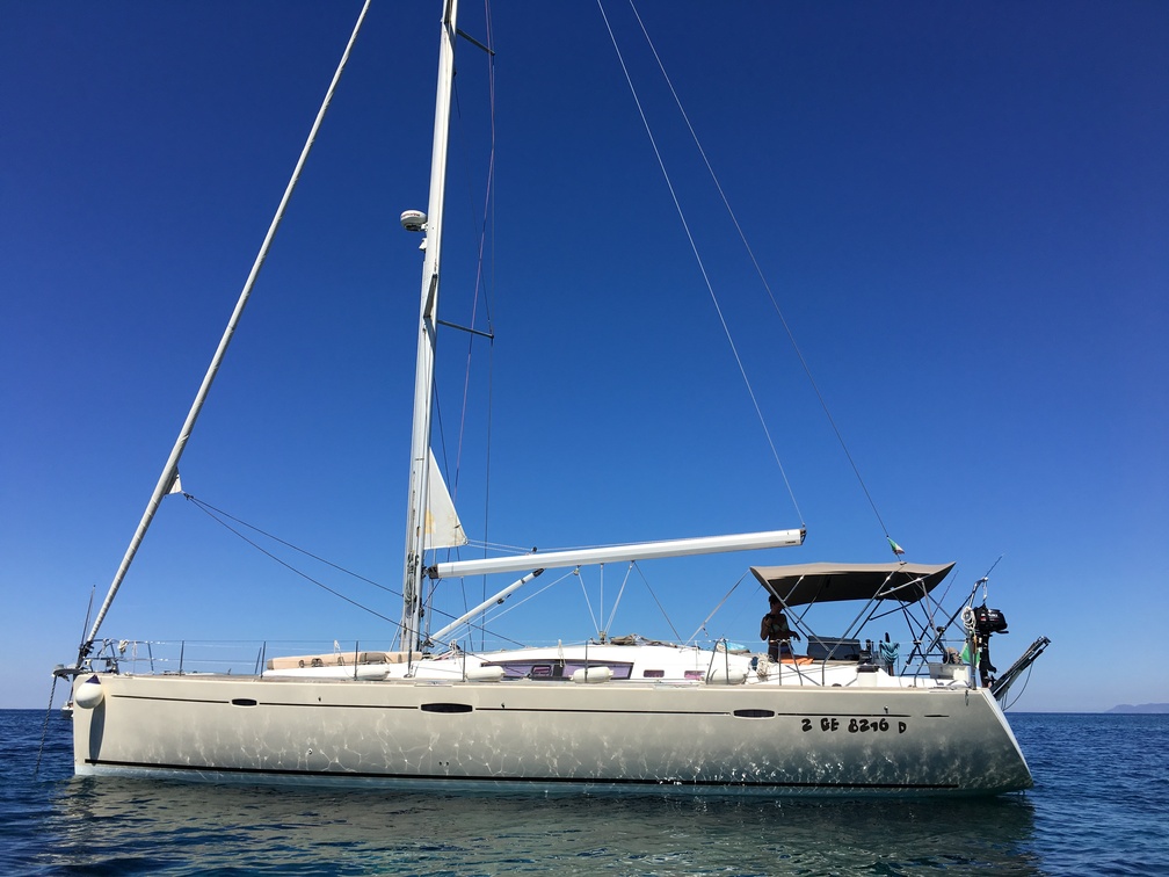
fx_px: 979
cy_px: 438
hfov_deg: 61.7
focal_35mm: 29
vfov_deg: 48.2
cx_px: 584
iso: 25
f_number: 2.2
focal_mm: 4.15
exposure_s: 1/2404
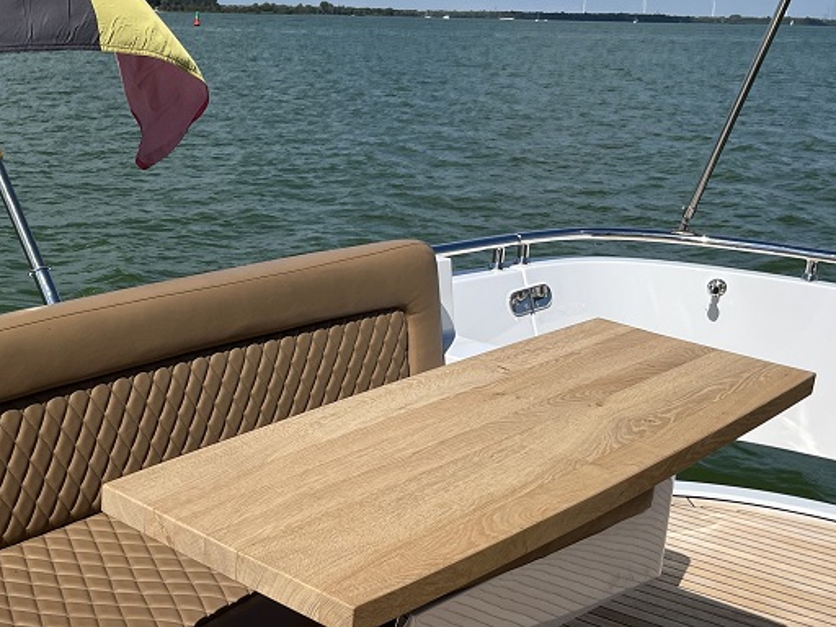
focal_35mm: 52
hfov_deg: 35.5
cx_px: 158
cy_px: 405
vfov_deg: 27.9
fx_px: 1256
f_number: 1.6
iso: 50
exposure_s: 1/6897
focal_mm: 5.1
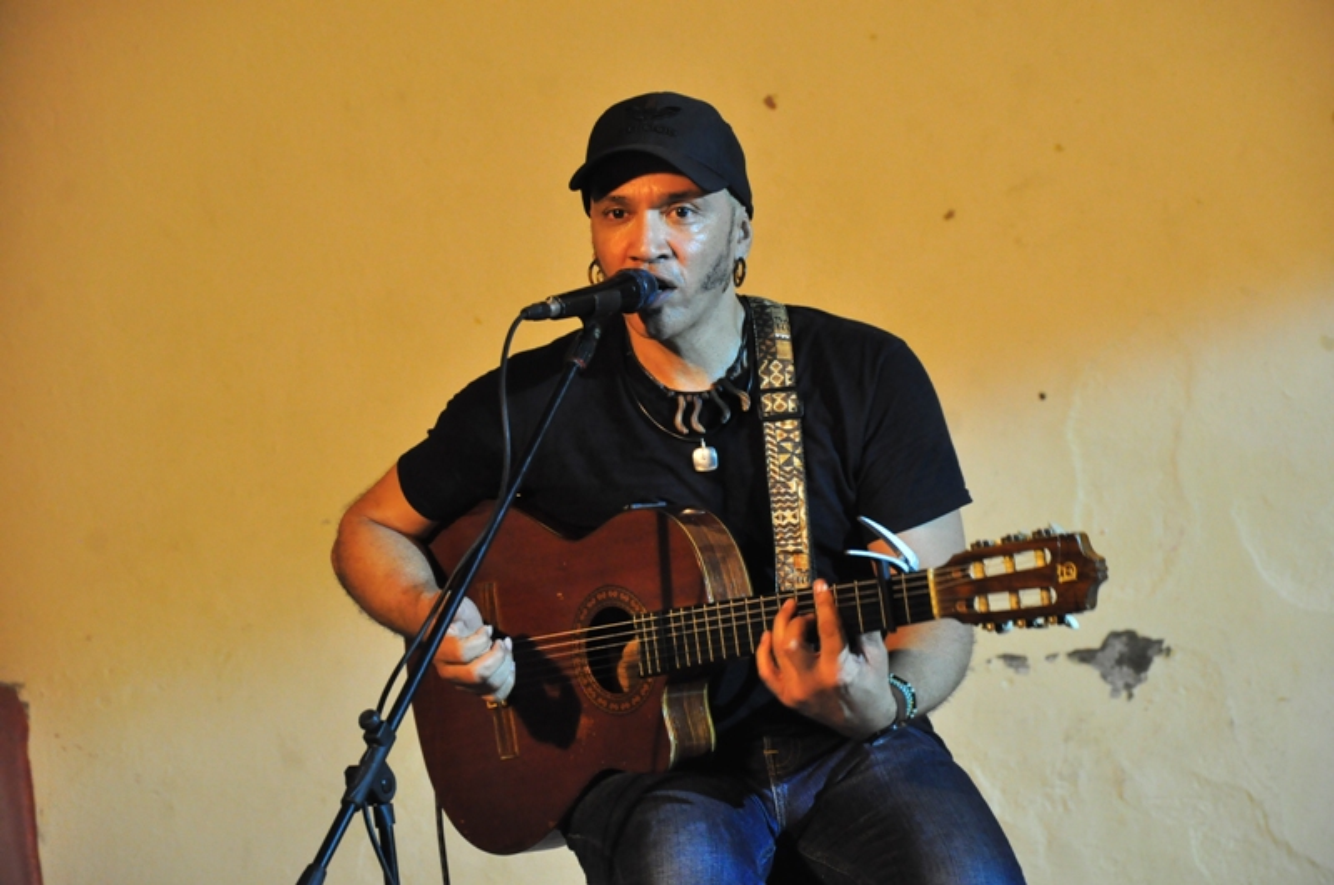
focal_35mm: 158
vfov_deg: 8.7
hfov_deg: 13.1
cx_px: 667
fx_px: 5828
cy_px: 442
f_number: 5.6
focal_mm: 105
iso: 1600
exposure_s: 1/80
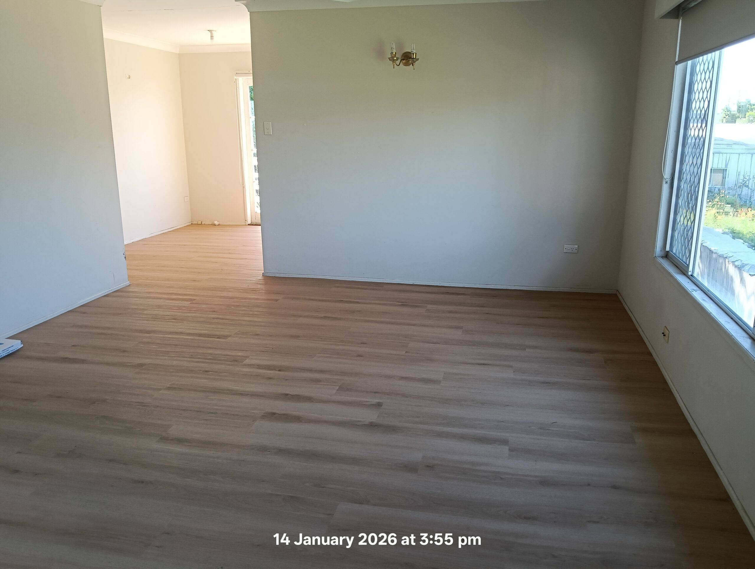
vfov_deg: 51.5
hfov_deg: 65.2
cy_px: 284
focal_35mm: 27
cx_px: 378
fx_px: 590
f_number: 1.8
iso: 80
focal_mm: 3.98
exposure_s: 1/50
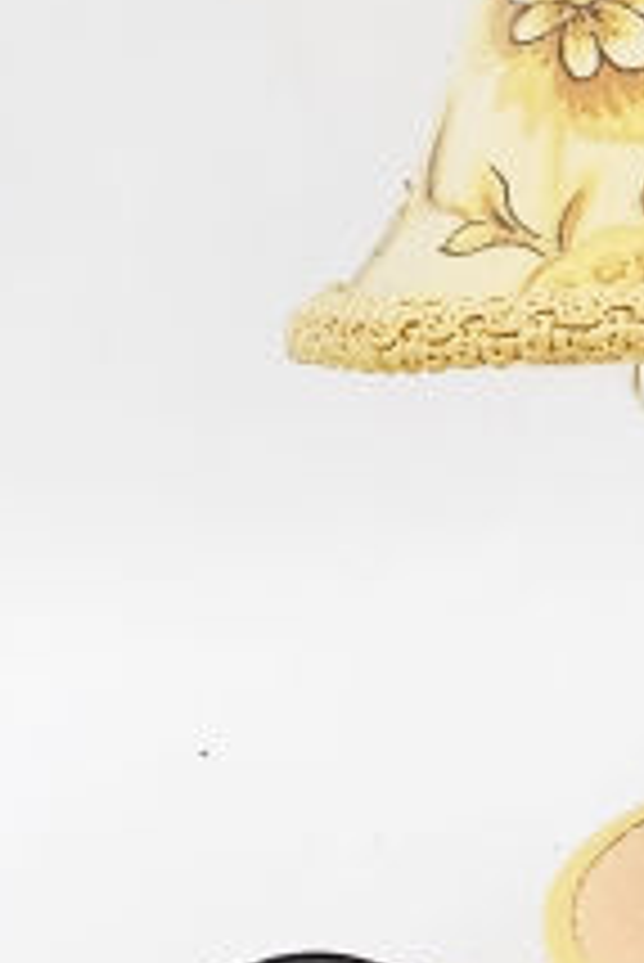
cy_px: 346
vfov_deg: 20.5
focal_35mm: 99
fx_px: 2652
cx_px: 847
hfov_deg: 13.3
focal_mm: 6.1
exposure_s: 1/500
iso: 200
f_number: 3.4
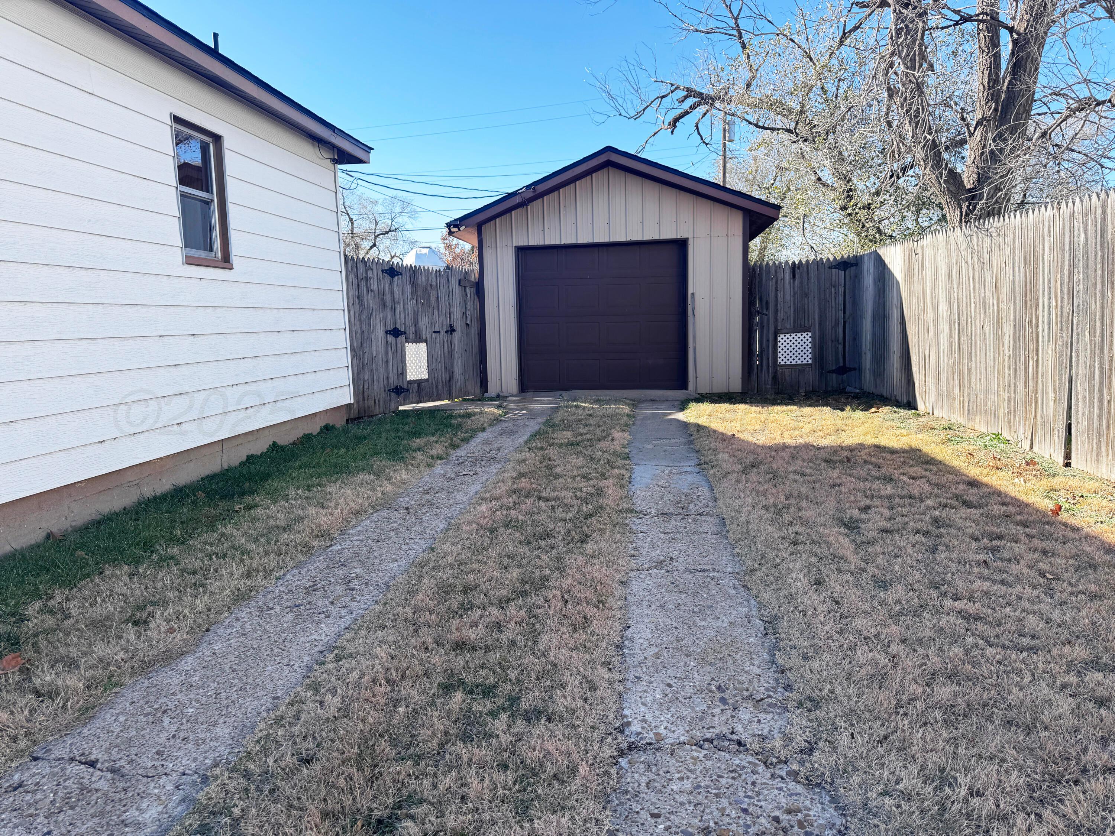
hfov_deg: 71.6
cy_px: 418
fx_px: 773
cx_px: 558
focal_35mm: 24
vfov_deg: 56.8
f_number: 1.78
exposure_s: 1/1456
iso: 80
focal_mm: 6.76
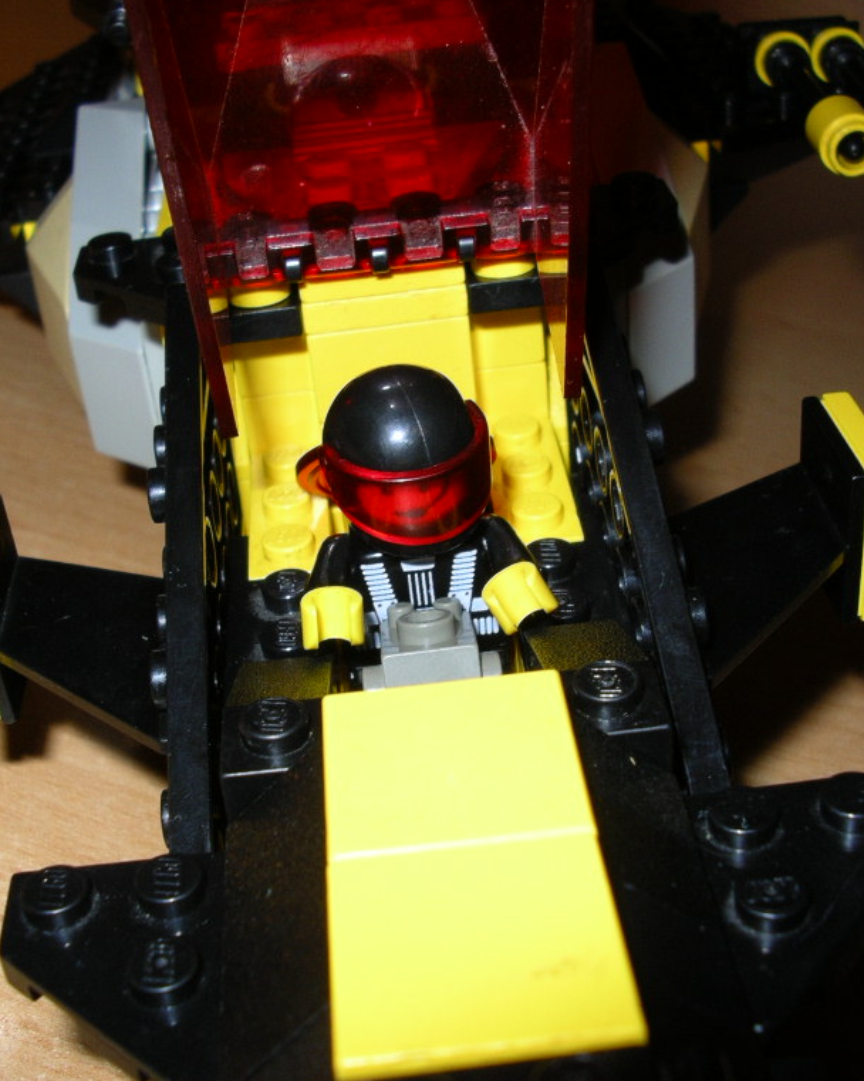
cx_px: 408
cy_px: 540
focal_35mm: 50
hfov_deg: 30.2
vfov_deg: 37.3
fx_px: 1598
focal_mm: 5.8
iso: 50
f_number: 4.1
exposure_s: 1/60
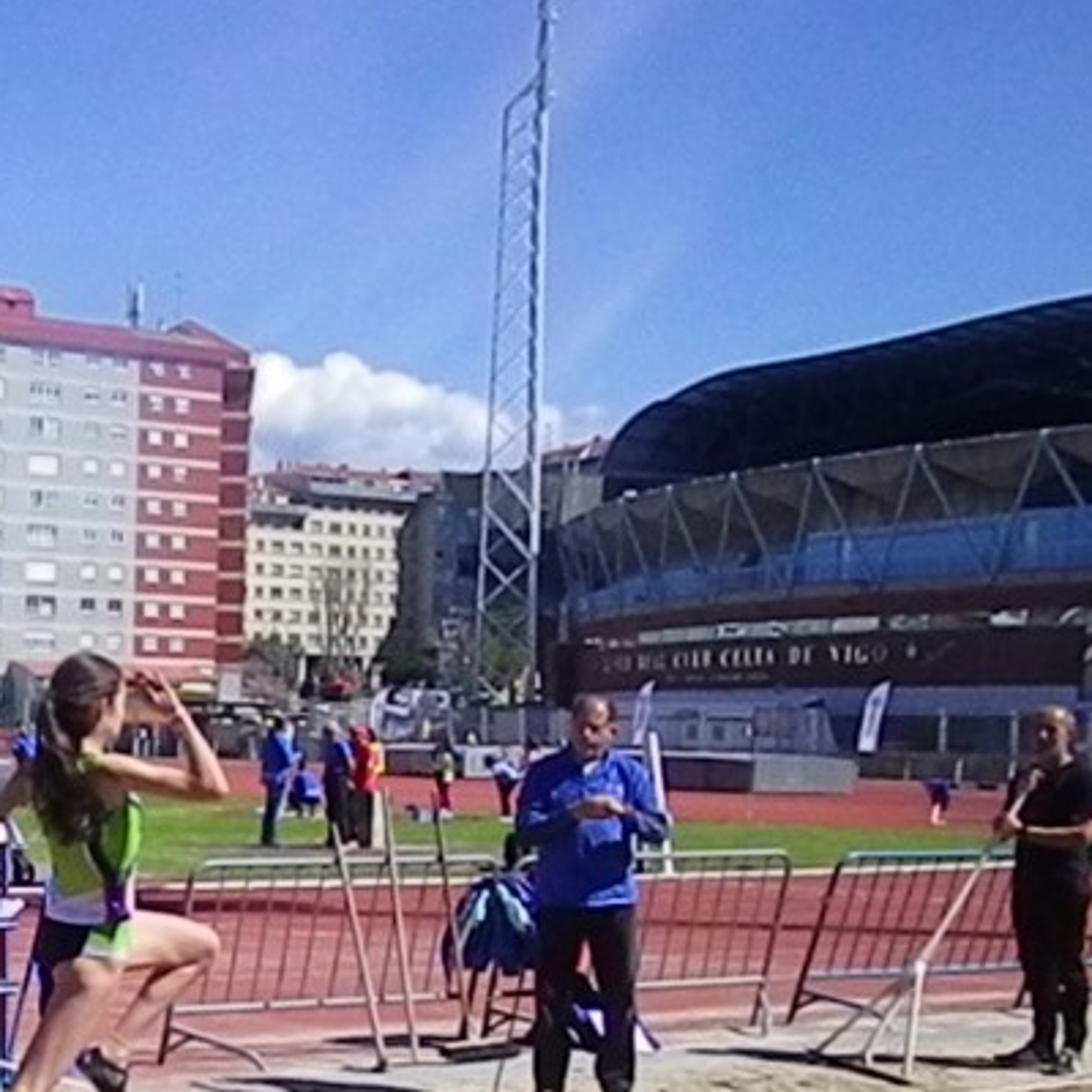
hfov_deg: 24.3
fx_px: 2356
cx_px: -130
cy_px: 901
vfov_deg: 25.6
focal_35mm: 66
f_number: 8.3
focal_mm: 5
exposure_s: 1/1250
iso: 640
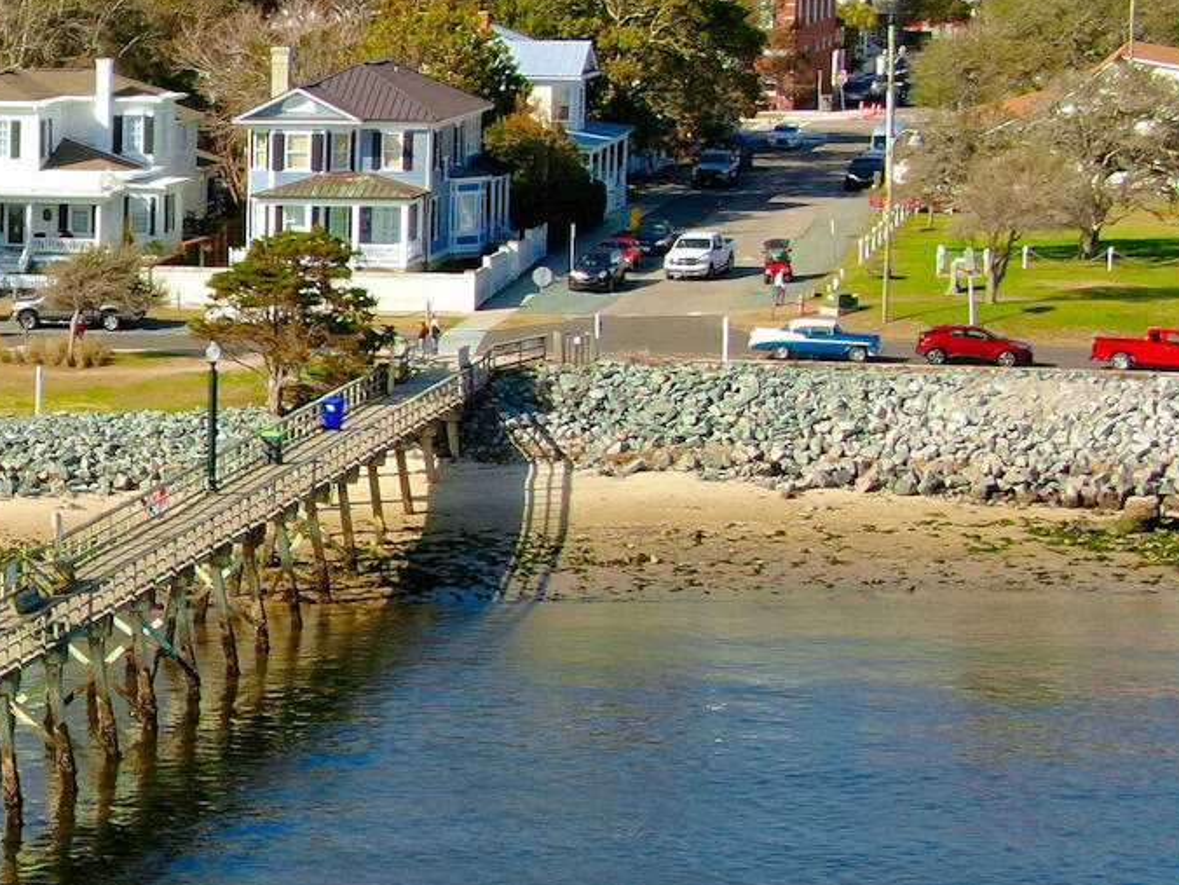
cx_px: -262
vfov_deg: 10.4
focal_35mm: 142
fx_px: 4836
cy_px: 461
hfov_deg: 13.5
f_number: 3.8
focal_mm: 8.6
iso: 100
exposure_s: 1/30
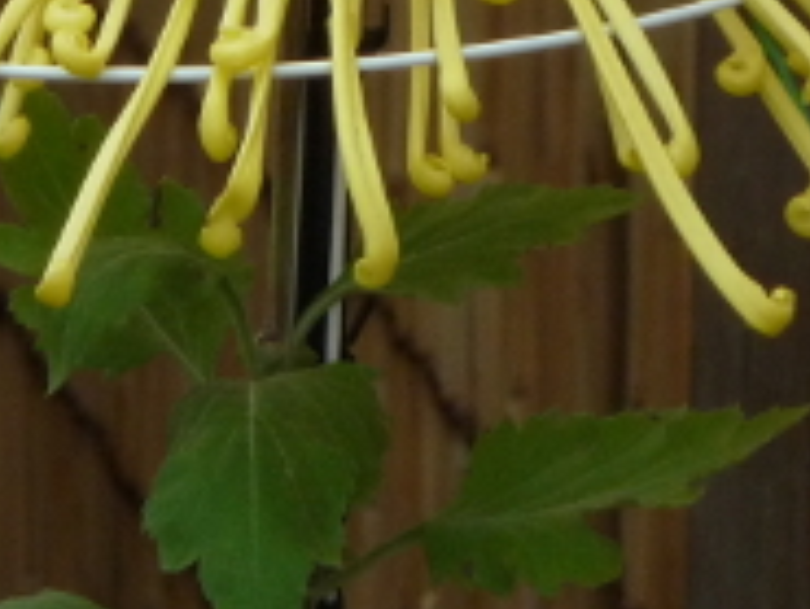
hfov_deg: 5.3
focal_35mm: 372
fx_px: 8710
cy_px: -232
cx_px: 144
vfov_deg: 4.0
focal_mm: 19.2
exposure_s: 1/100
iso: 250
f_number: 5.7
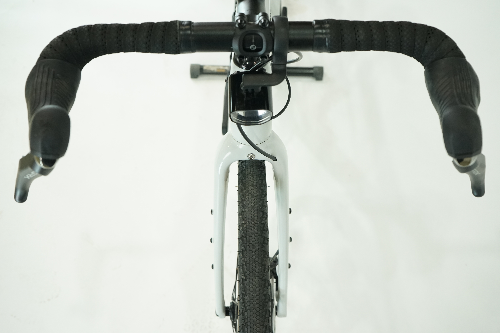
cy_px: 166
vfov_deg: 35.1
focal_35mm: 38
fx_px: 528
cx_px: 250
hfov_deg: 50.7
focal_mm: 38
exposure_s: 1/200
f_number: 6.3
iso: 2500
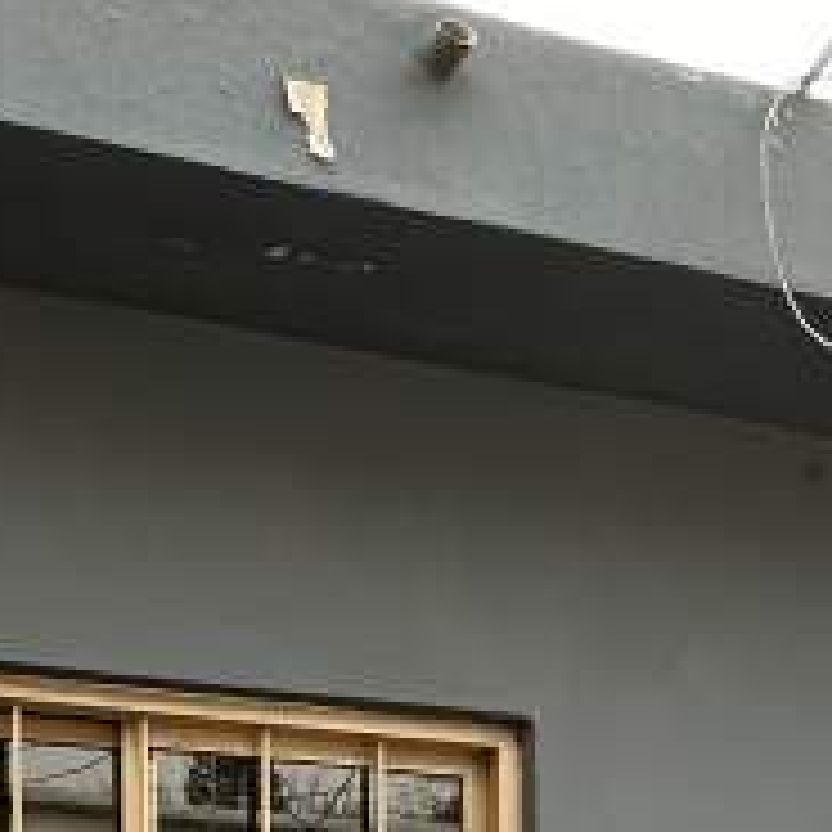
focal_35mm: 81
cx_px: 747
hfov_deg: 20.9
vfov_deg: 18.5
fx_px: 2203
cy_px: 1306
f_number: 2.2
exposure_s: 1/121
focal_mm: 2.22
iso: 40
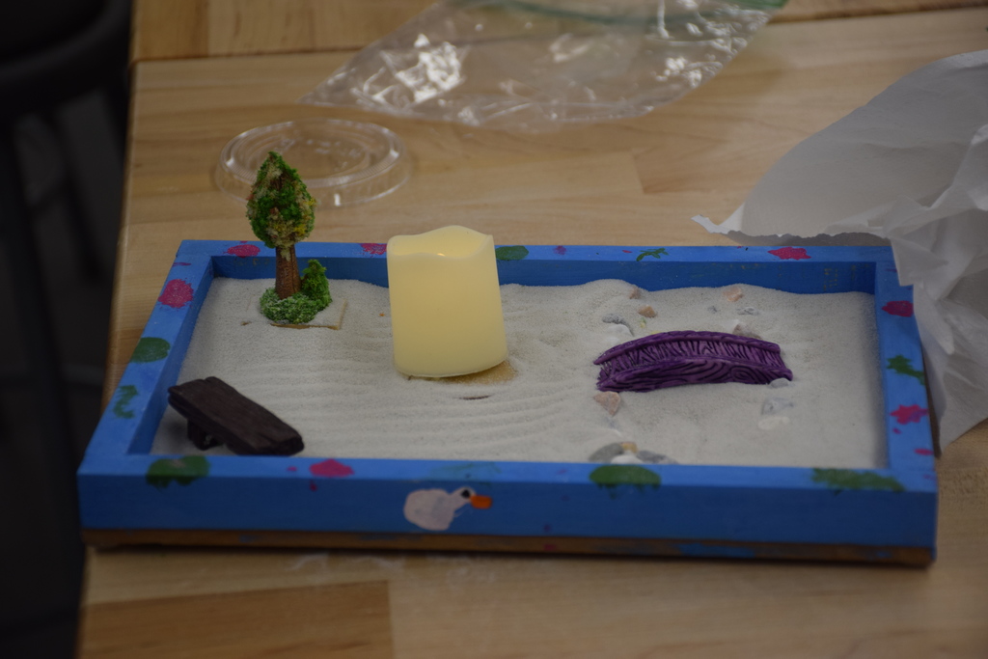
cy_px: 330
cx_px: 494
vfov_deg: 13.0
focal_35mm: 105
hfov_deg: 19.5
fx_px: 2882
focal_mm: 70
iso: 400
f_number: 5.6
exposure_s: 1/125
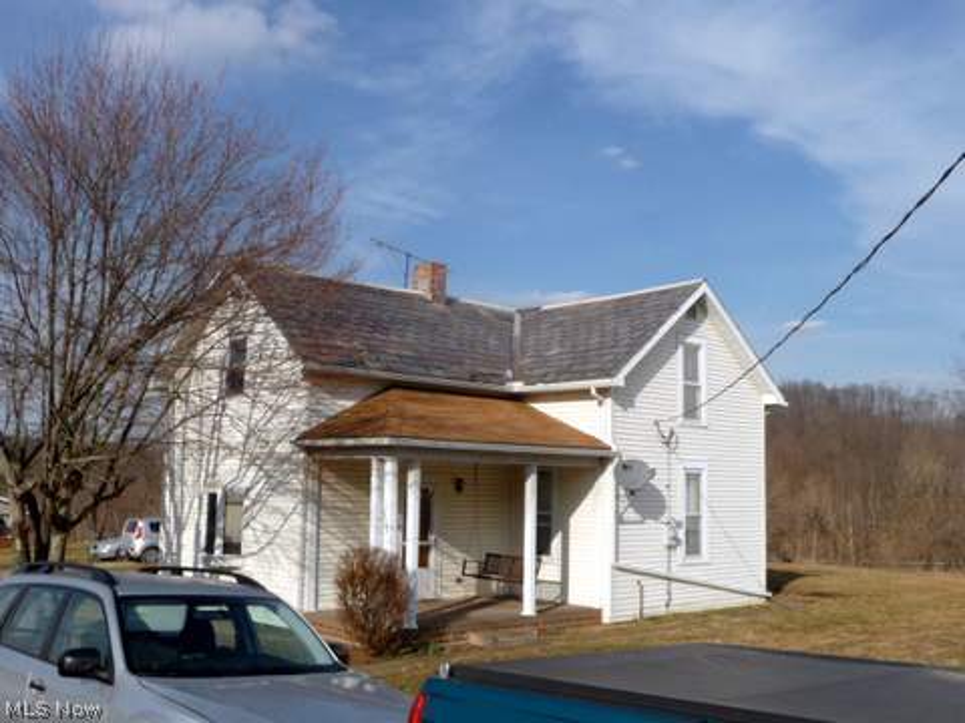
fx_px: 1004
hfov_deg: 51.4
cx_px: 482
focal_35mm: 36
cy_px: 362
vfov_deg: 39.7
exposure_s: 1/320
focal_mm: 4.7
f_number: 8
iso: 100
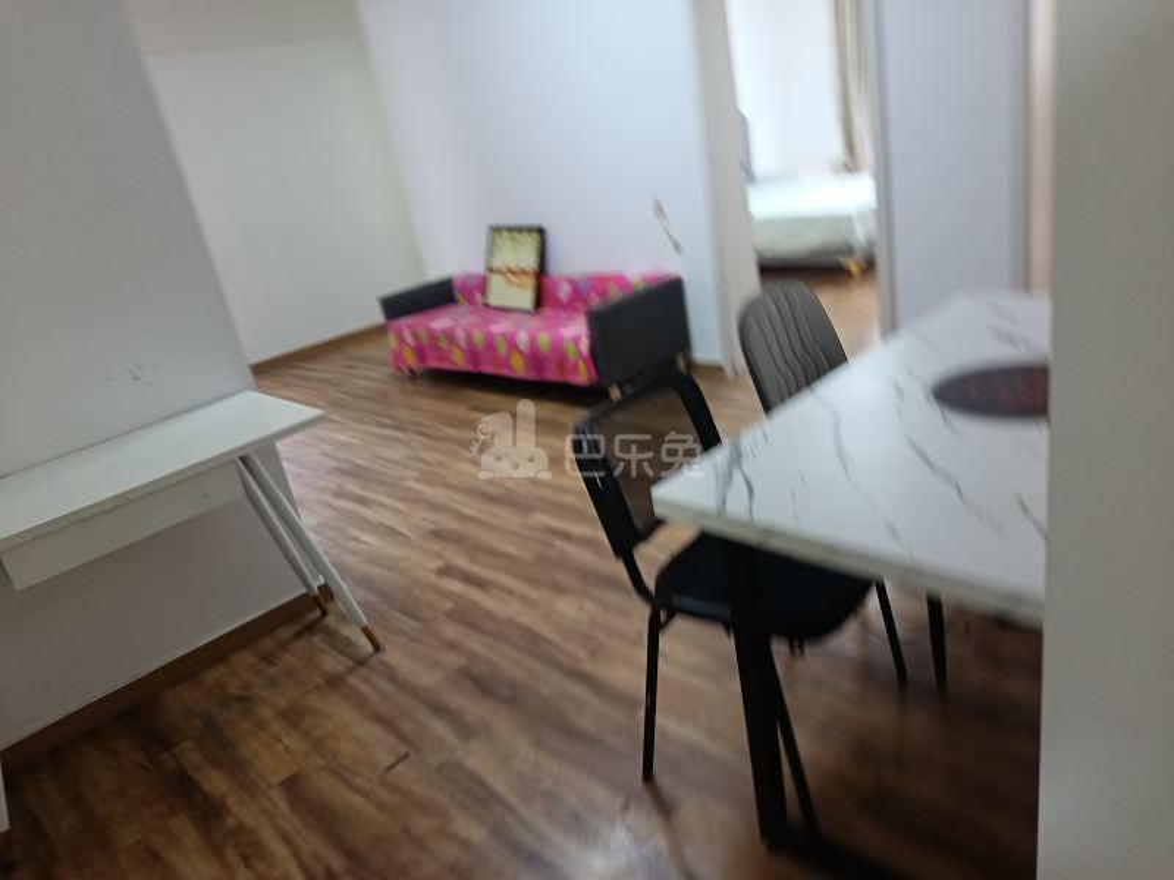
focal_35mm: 24
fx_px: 814
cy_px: 440
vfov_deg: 56.8
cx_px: 587
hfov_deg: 71.6
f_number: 1.75
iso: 1658
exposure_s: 1/25
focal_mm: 5.25
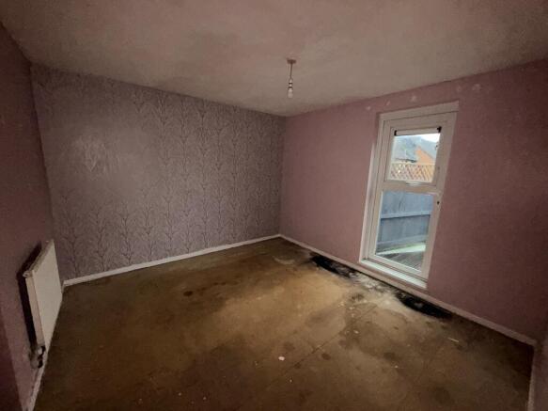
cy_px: 206
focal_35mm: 14
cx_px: 274
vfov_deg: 85.7
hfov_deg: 102.1
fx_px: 222
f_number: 2.2
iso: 400
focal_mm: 2.22
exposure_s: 1/30
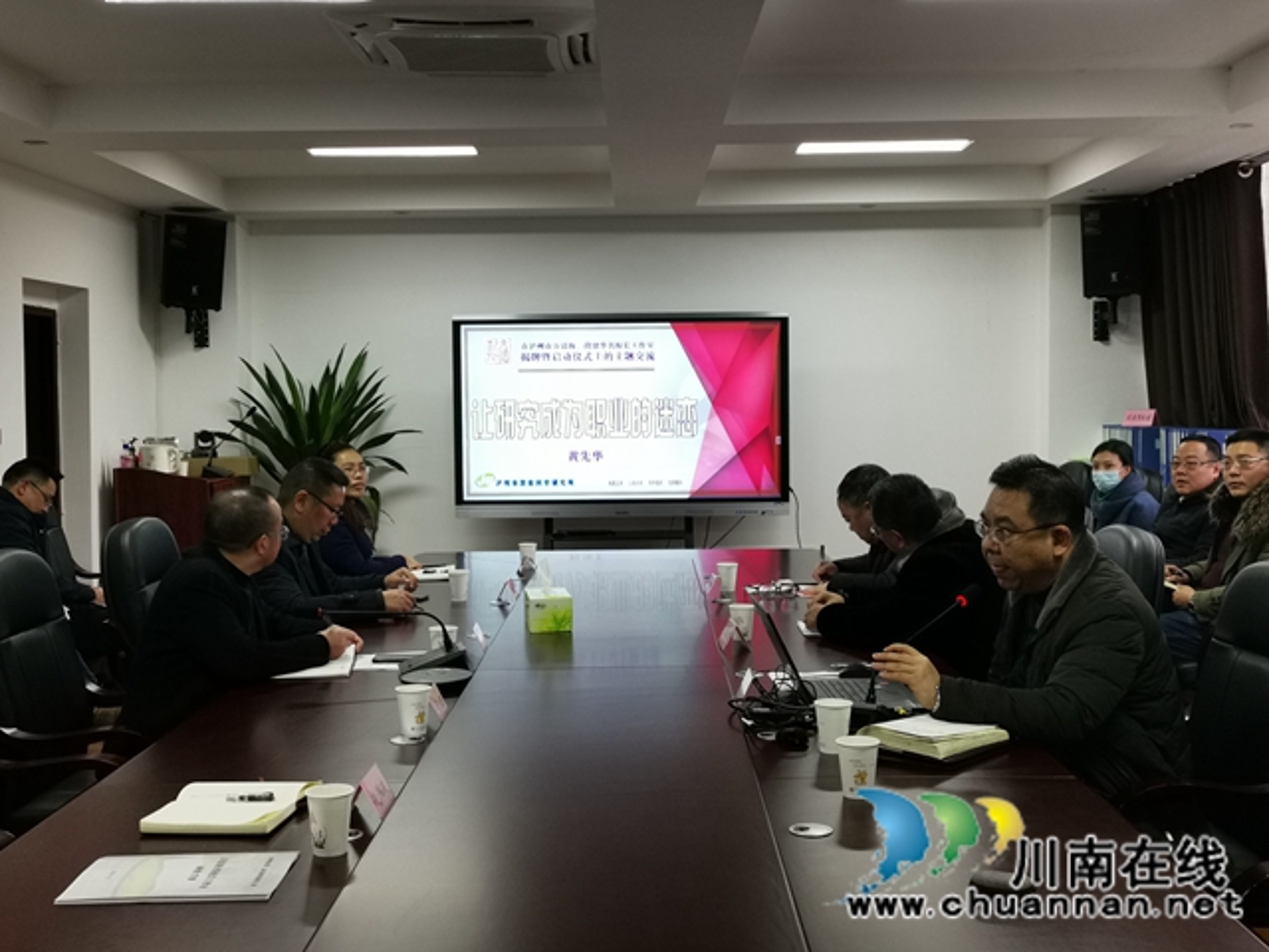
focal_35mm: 41
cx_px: 634
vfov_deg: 35.1
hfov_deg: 45.8
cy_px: 476
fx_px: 1503
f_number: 1.8
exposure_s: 1/100
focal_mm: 5.58
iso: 250
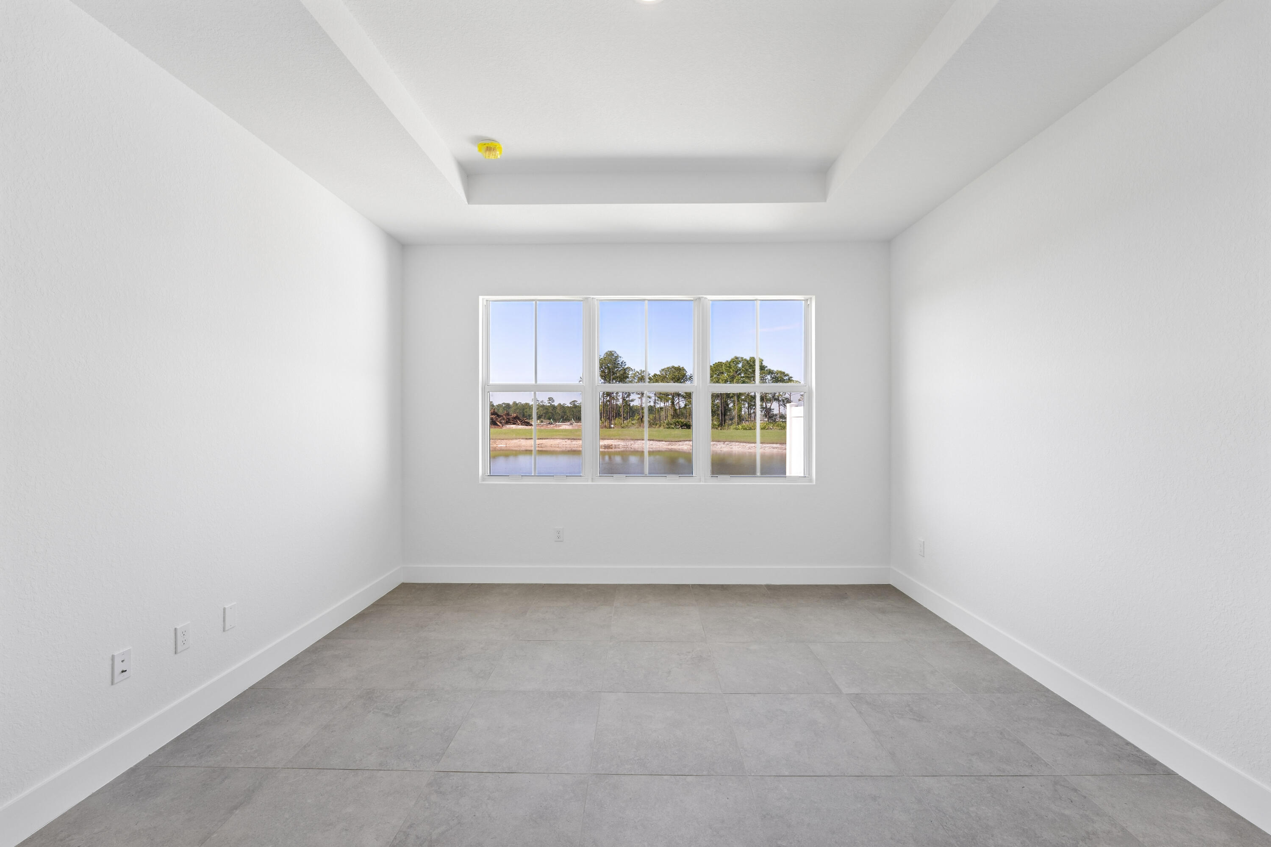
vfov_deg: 81.2
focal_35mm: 14
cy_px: 424
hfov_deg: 104.3
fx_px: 494
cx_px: 636
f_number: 8
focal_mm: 14
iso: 200
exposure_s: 1/80
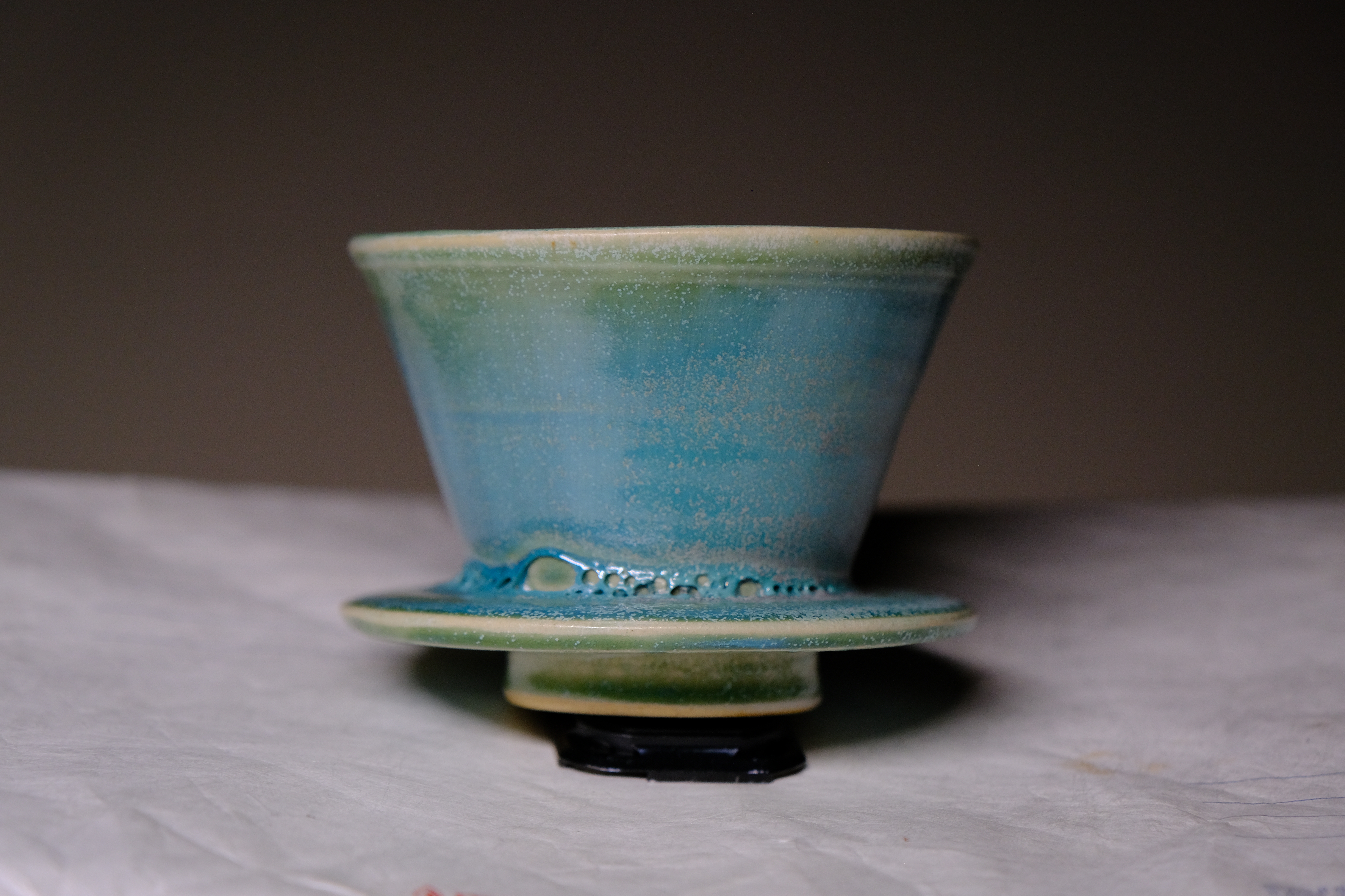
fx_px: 3773
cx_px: 672
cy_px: 448
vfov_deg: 13.6
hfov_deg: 20.2
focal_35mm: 101
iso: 1000
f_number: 4
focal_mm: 67.5
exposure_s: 1/200
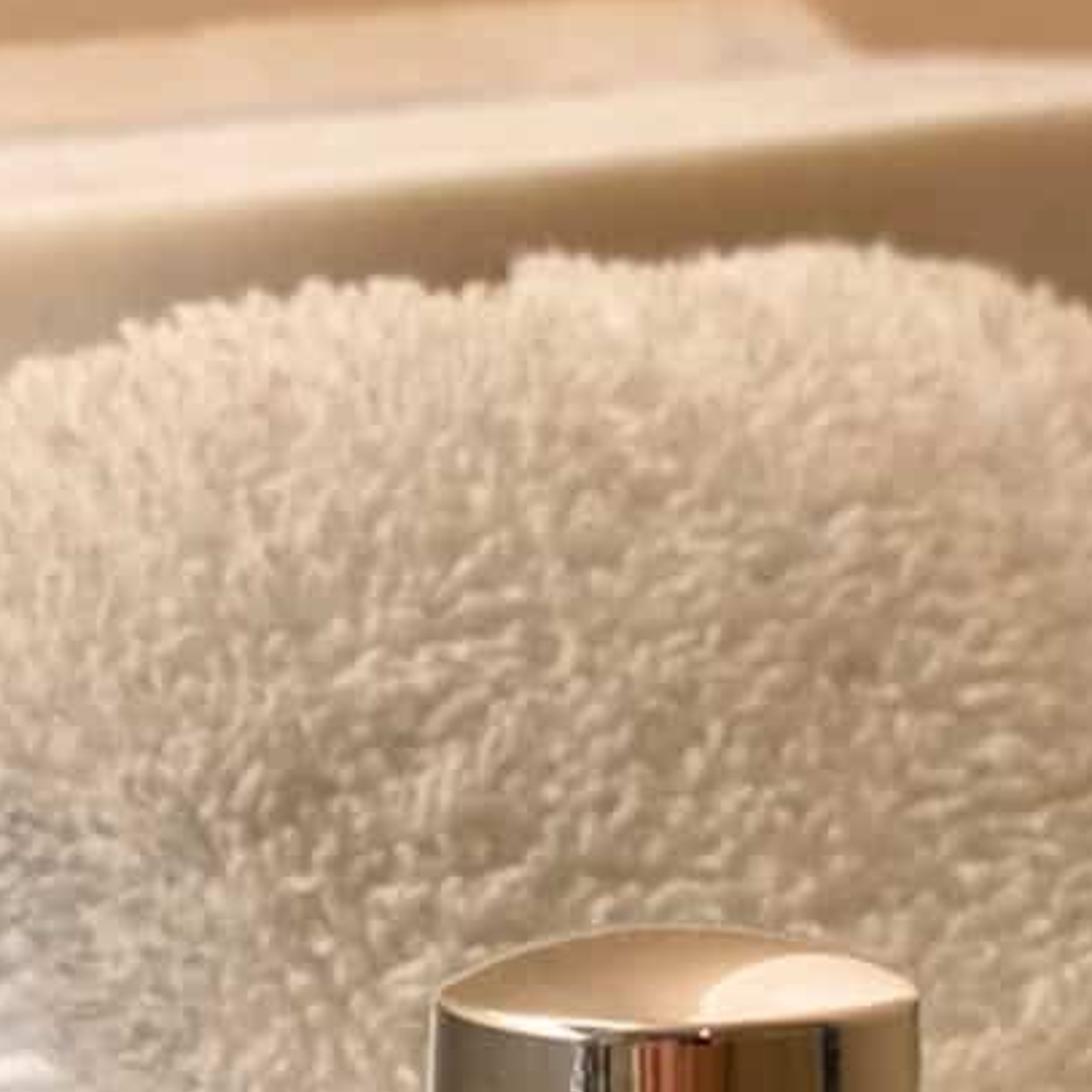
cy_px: 1587
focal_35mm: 181
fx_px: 6460
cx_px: 1001
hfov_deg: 9.6
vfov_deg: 9.4
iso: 40
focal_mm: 6
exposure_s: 1/120
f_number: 2
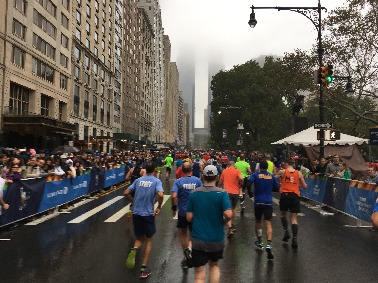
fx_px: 317
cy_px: 142
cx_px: 189
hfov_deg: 61.7
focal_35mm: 29
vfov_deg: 48.2
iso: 25
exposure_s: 1/121
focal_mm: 4.15
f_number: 2.2
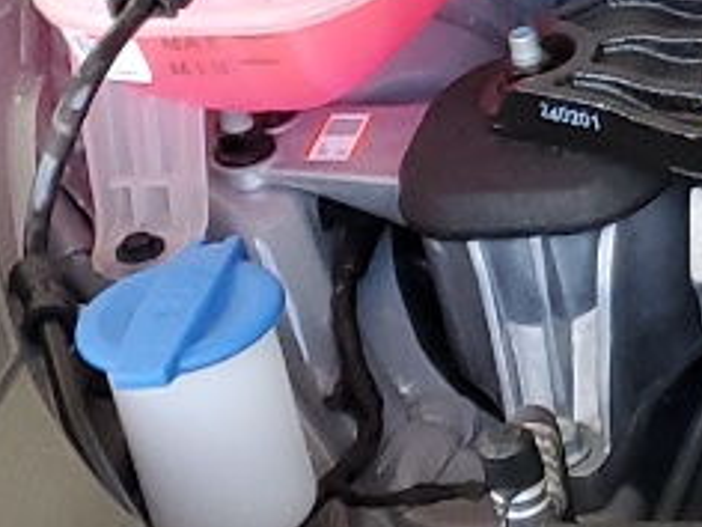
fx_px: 3569
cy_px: 265
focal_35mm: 176
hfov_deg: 9.6
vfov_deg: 8.4
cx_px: 1826
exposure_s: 1/120
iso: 70
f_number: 1.5
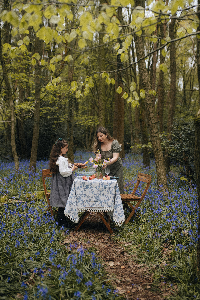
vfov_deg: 54.4
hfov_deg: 37.9
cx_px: 100
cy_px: 150
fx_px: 292
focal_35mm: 35
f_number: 2.5
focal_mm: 35
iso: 400
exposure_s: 1/640
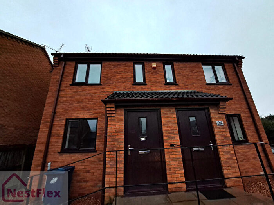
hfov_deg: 106.2
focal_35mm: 13
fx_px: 103
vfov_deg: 89.9
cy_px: 102
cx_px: 137
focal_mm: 1.74
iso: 200
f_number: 2.2
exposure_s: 1/33
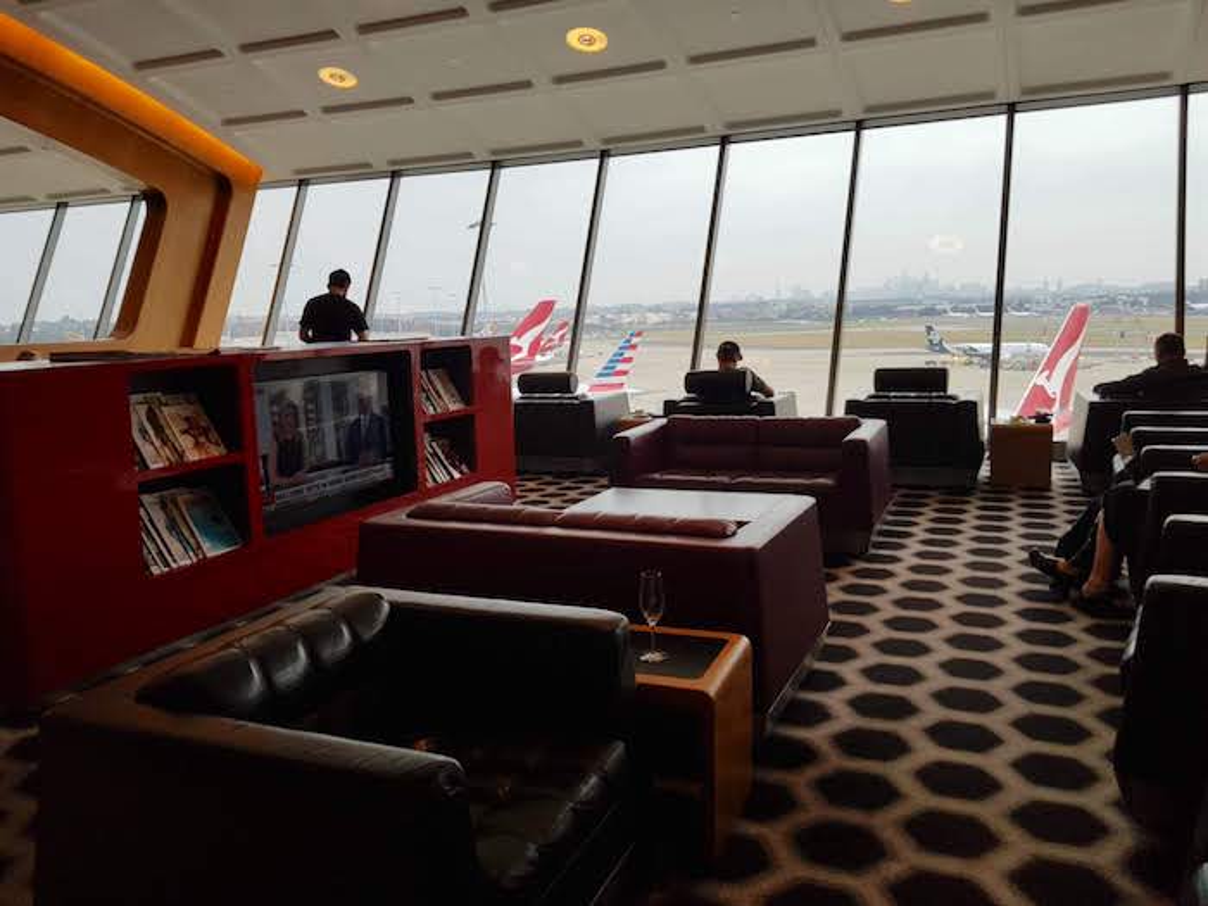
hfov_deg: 67.3
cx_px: 604
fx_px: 907
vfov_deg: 53.1
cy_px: 453
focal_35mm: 26
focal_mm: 4.2
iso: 40
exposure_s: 1/346
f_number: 1.7
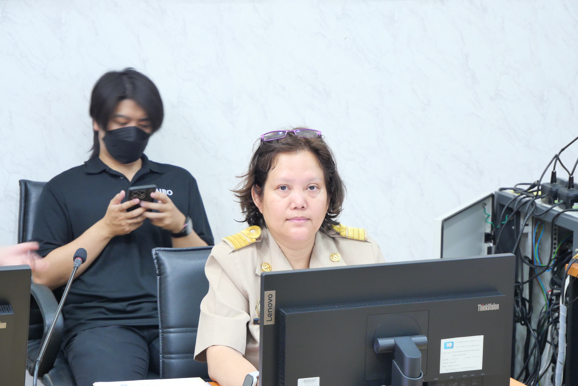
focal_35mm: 118
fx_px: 1896
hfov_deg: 17.3
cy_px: 193
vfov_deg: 11.6
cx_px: 289
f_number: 5.6
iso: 1000
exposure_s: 1/8
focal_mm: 57
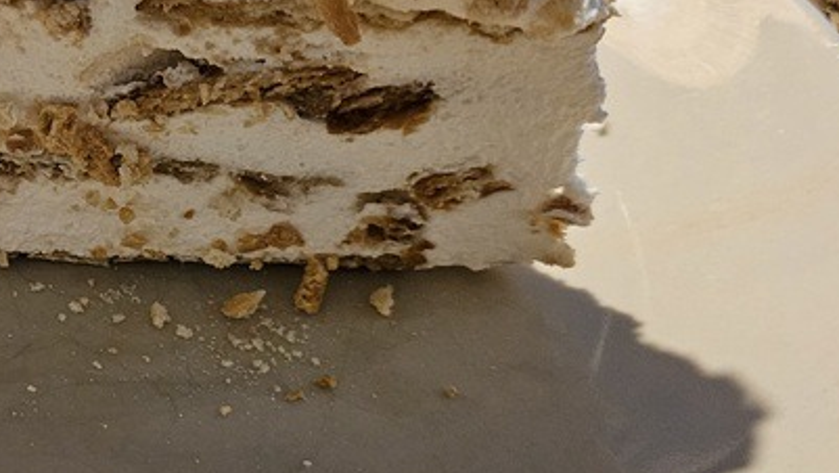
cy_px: 230
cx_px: 0
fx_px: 1424
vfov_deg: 18.8
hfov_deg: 30.5
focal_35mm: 64
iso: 640
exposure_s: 1/100
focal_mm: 5.4
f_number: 1.8
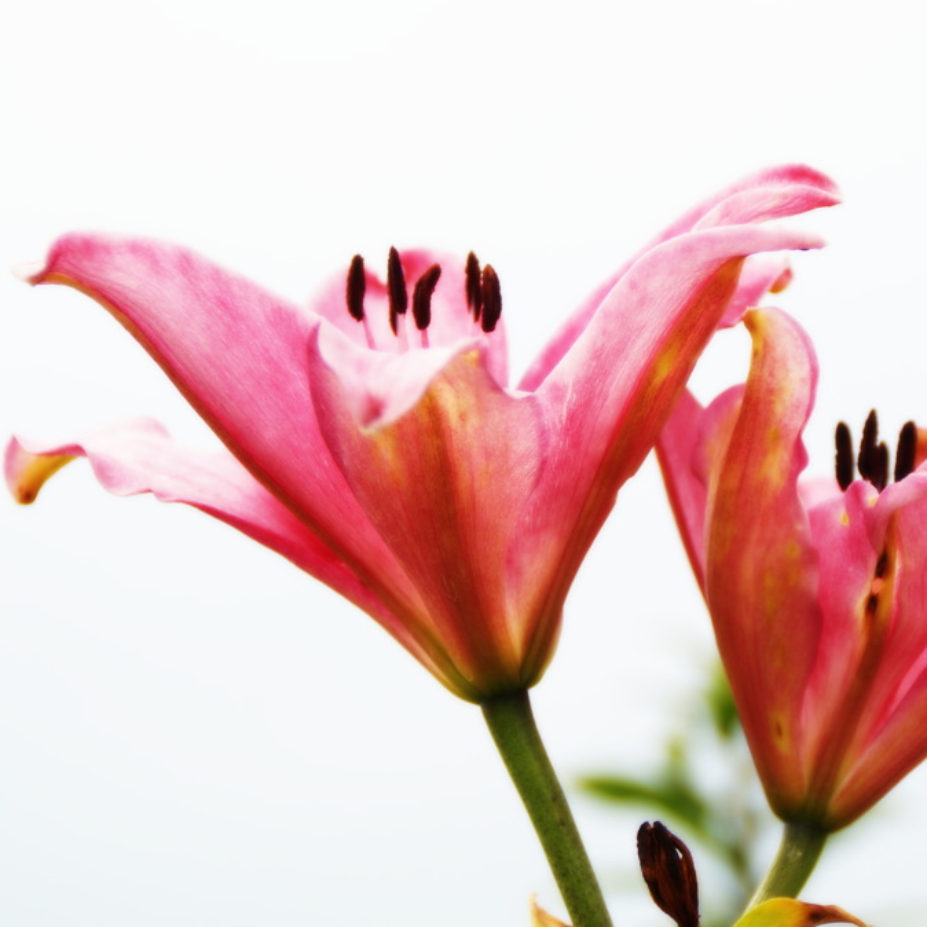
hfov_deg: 10.0
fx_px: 5272
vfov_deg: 10.0
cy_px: 461
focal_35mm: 174
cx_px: 607
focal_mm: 90
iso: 100
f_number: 6.3
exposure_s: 1/400
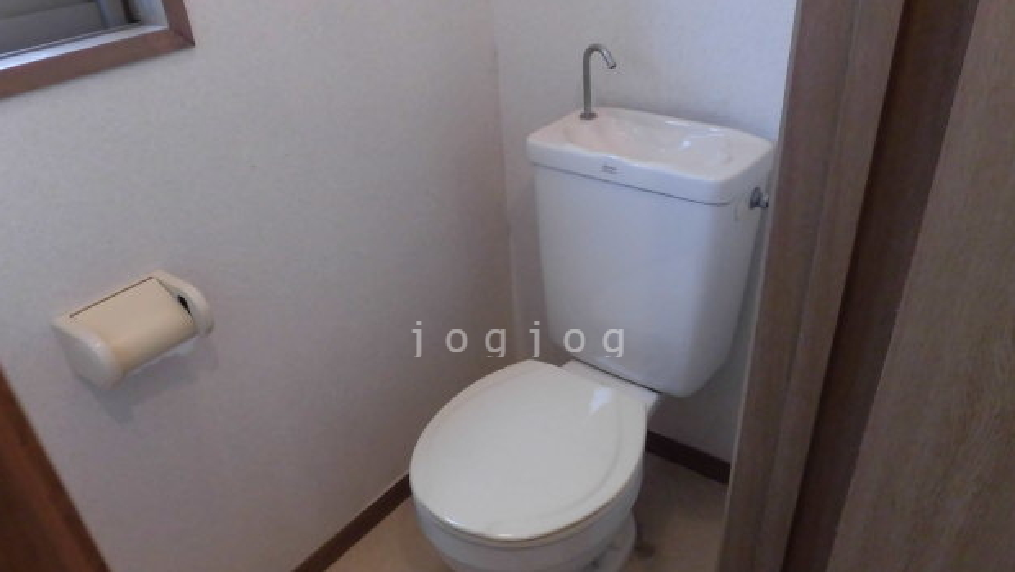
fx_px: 727
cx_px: 521
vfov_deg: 42.7
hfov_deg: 69.8
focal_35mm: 27
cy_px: 338
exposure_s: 1/30
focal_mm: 4.3
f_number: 3.1
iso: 320
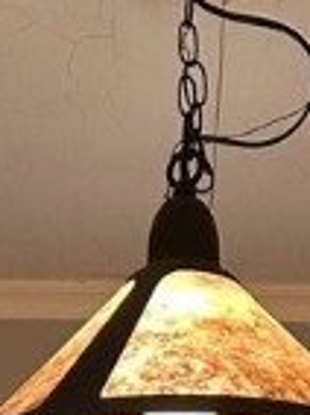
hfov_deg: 10.5
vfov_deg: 11.8
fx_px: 1689
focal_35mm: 141
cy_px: 956
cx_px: 149
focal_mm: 5.7
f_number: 1.5
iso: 160
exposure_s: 1/60
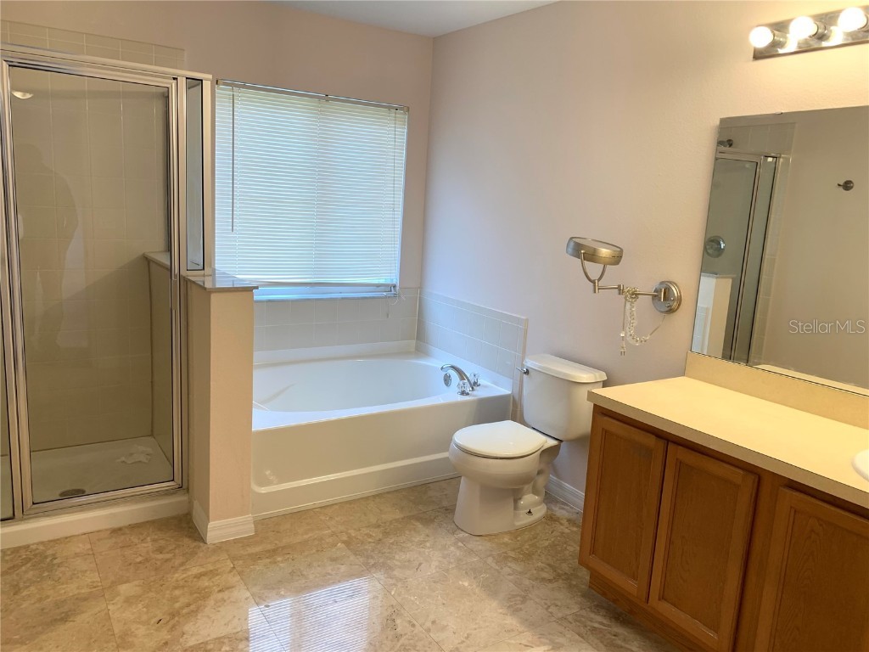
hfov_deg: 67.3
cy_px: 326
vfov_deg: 53.1
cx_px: 434
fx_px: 653
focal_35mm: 26
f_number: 1.8
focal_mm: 4.25
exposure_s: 1/120
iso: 64
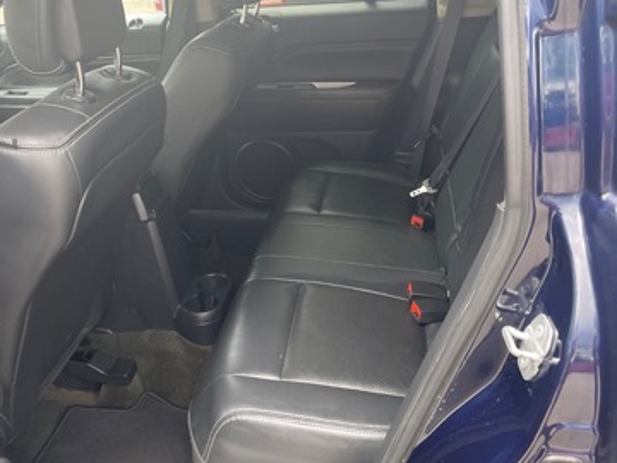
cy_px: 232
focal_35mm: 25
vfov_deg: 54.9
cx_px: 308
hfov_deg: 69.4
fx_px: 446
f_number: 1.6
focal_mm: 5.1
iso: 125
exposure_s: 1/121
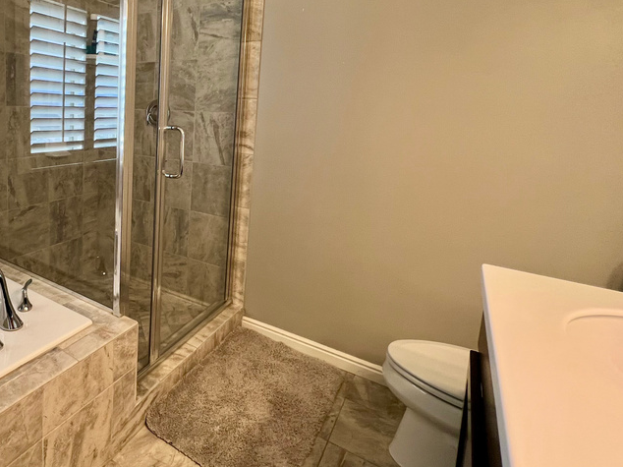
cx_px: 140
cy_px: 161
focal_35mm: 21
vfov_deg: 62.1
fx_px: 378
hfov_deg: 72.3
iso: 125
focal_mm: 1.57
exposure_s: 1/60
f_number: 1.8
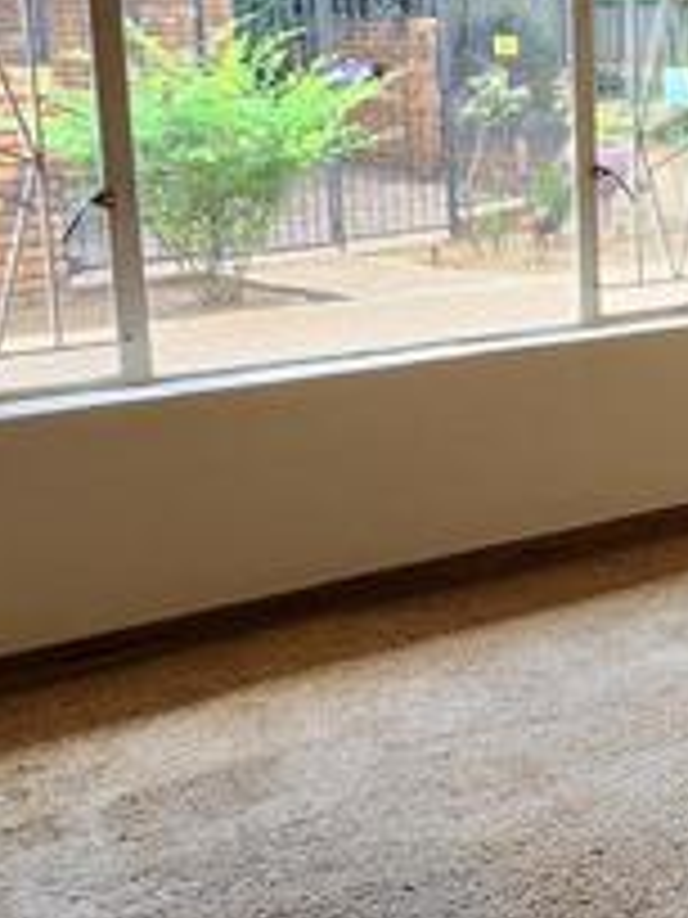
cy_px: 306
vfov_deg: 37.1
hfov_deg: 25.2
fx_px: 1352
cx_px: 863
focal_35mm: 51
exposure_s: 1/50
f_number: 2.2
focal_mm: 2.2
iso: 125
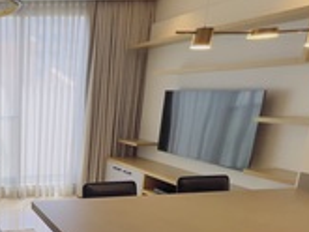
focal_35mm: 36
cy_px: 190
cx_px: -48
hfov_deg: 39.5
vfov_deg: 38.1
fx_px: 322
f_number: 1.8
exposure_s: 1/101
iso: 32
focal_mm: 1.57
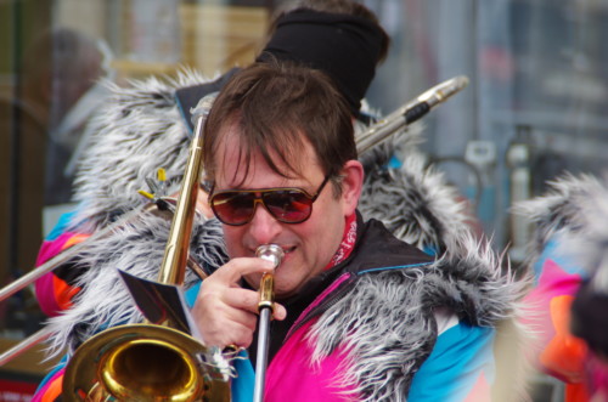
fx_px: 5055
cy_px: 201
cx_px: 304
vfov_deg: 4.6
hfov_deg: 6.9
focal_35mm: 300
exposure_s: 1/250
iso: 400
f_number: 6.3
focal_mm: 200
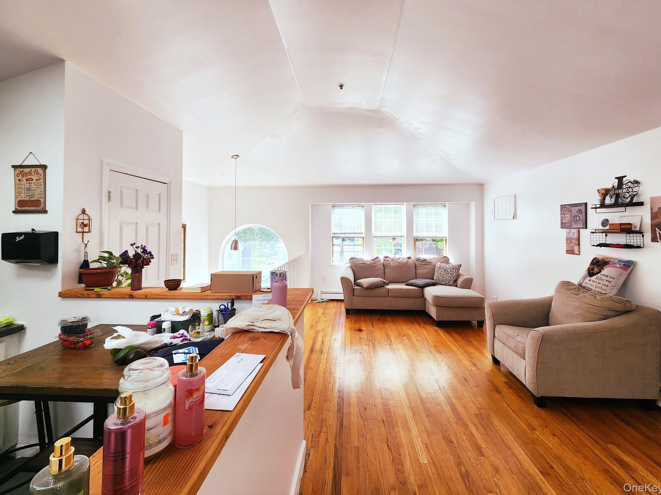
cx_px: 338
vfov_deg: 85.5
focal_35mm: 14
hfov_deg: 102.1
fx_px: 267
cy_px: 229
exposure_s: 1/120
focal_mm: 2.2
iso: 64
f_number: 2.2
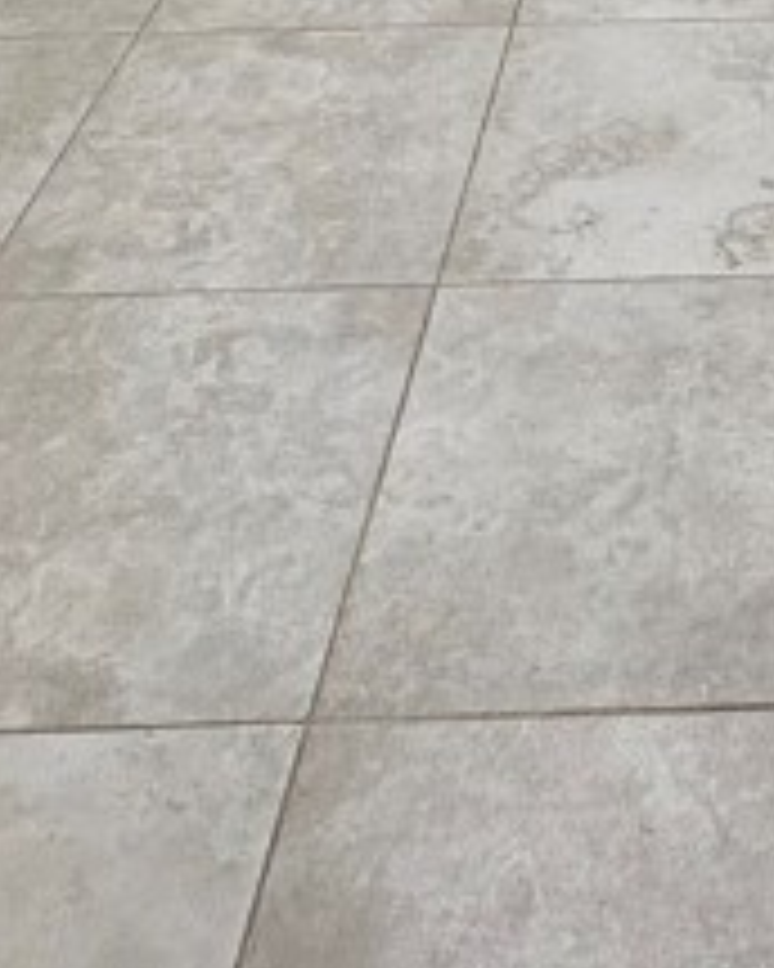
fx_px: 1861
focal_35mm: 65
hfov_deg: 22.2
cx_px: 860
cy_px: -657
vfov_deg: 21.7
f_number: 2.2
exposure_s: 1/120
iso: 160
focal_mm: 2.22
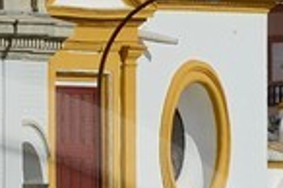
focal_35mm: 1861
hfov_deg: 1.1
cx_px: -128
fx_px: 14613
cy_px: 667
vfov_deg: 0.7
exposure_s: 1/250
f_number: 14
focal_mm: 170
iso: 200
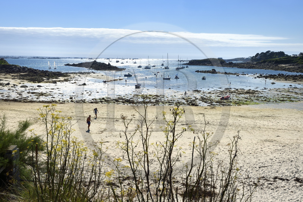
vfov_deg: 37.8
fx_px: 295
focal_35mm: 35
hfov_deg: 54.4
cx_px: 152
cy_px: 101
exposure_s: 1/200
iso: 200
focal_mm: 35
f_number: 20
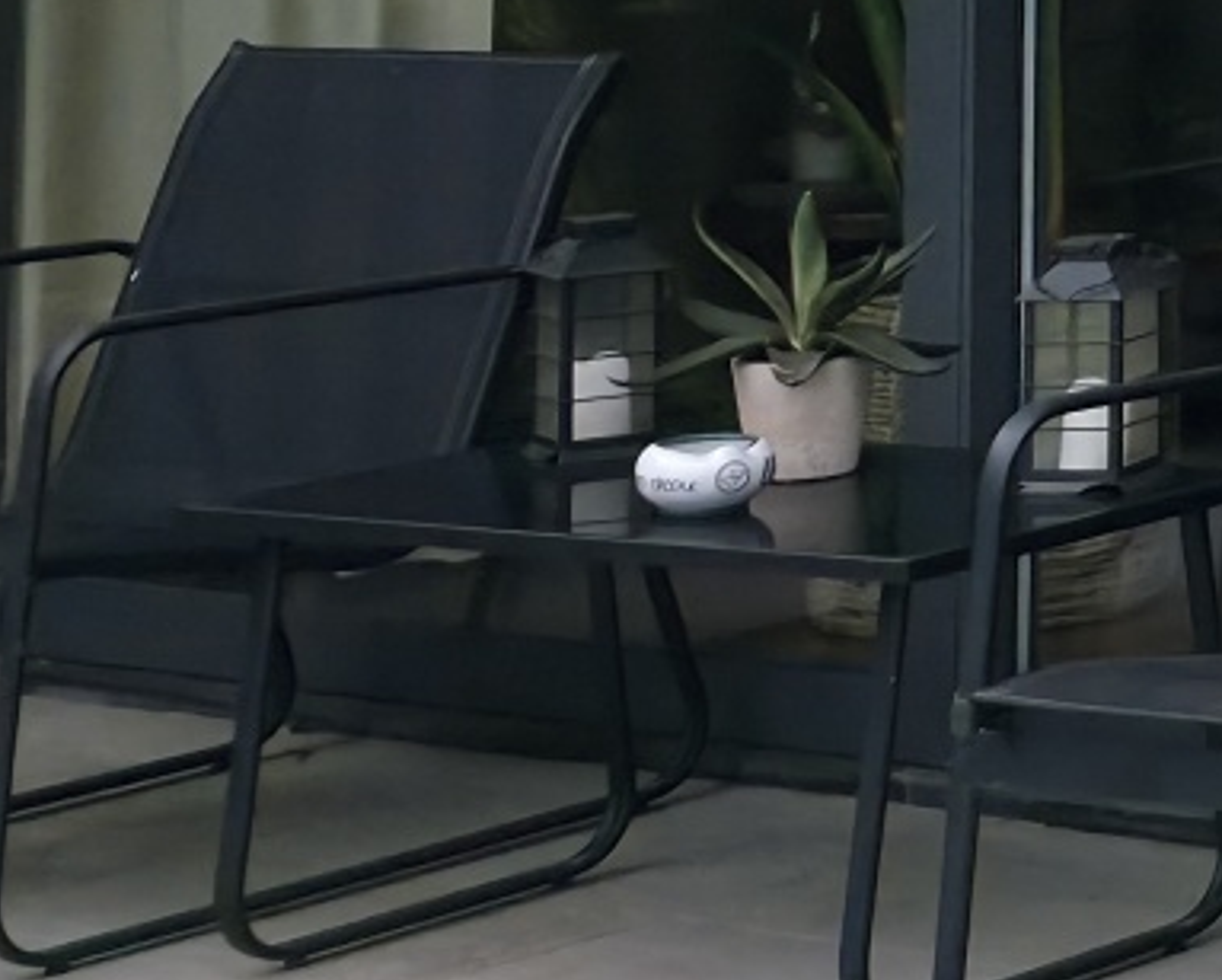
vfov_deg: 9.8
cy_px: -782
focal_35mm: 150
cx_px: 3181
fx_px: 5429
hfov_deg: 10.5
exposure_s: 1/1784
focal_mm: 6.3
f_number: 1.7
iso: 50
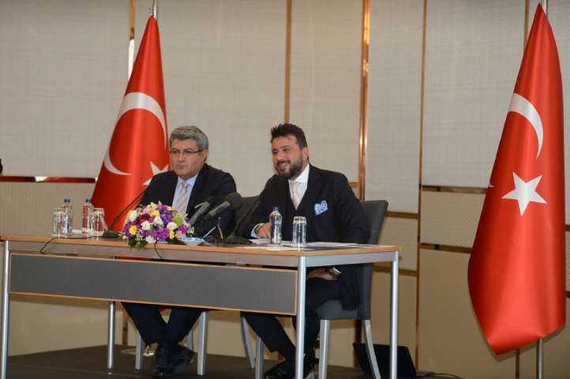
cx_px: 285
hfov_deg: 16.8
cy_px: 190
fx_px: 1930
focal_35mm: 122
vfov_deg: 11.2
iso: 2500
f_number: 2.8
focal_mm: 122
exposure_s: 1/160
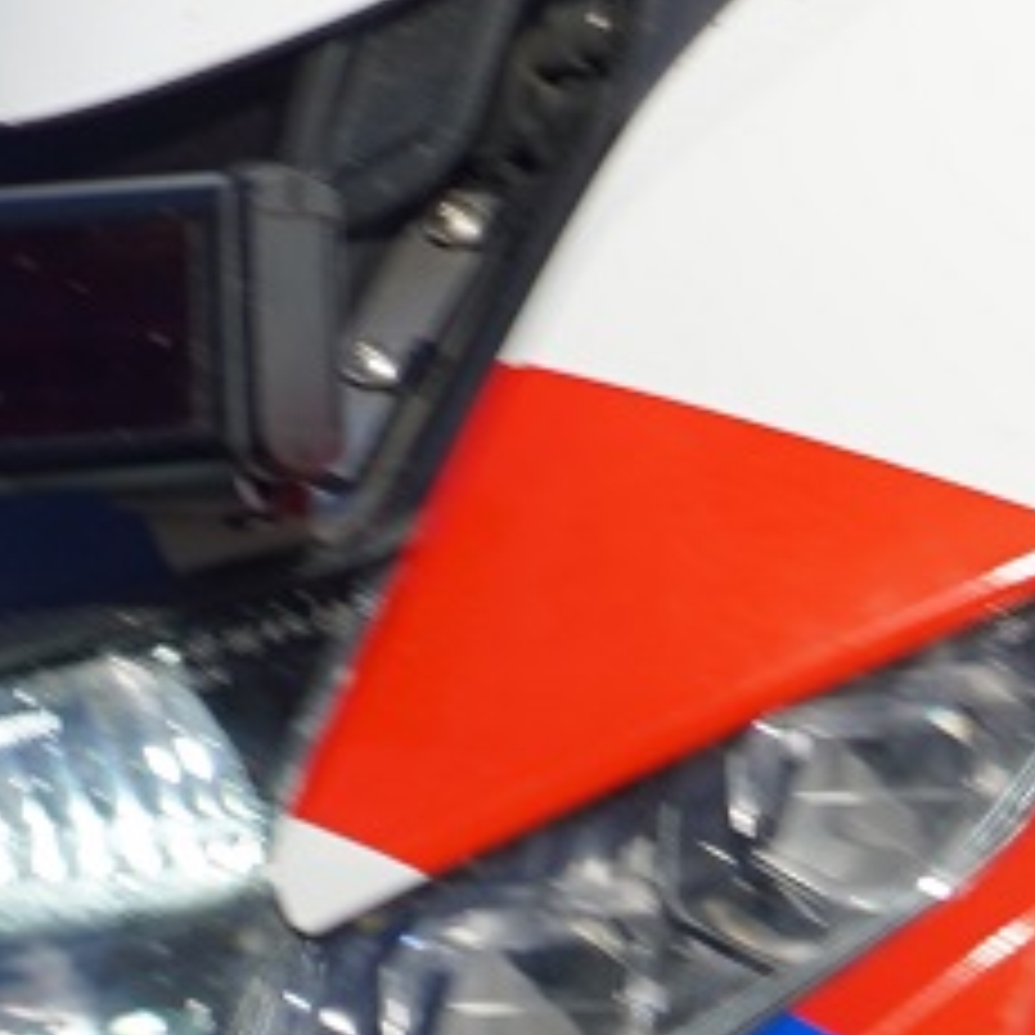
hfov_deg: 2.4
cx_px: 850
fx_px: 25201
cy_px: -909
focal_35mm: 745
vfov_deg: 2.3
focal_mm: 105
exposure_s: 1/500
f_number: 4.5
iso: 100
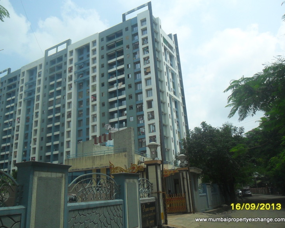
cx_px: 136
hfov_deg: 60.4
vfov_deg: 50.0
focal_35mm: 29
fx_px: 245
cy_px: 112
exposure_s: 1/180
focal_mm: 4.9
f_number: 8.9
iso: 100
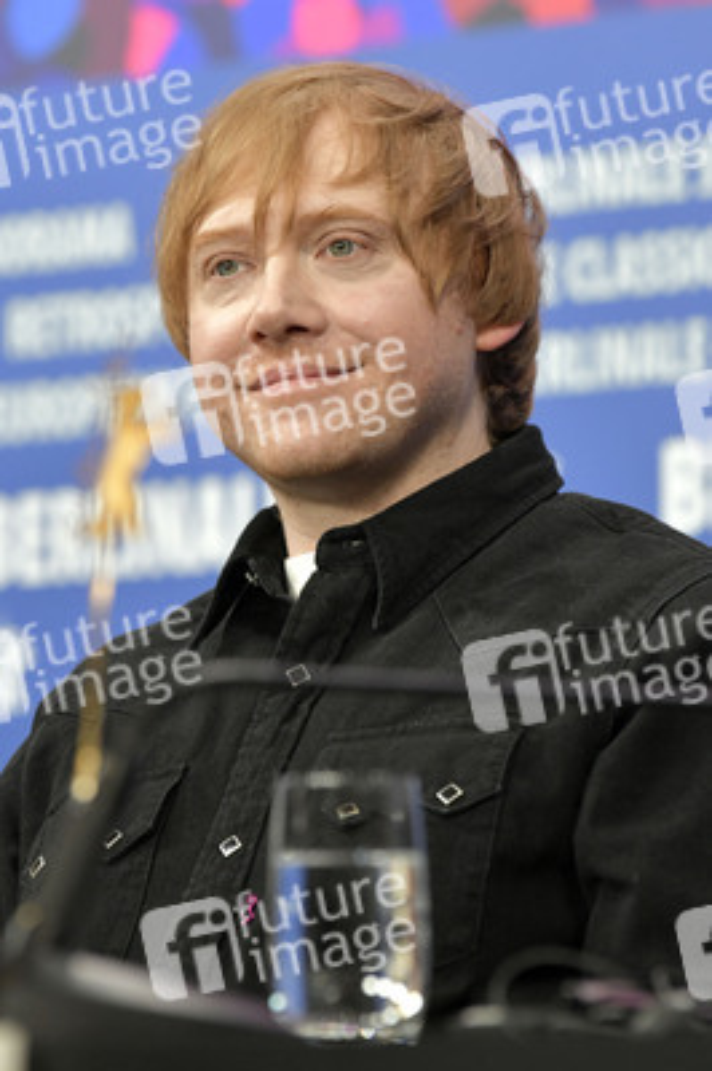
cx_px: 356
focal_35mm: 200
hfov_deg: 6.9
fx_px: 5943
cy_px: 536
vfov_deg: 10.3
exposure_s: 1/200
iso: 2500
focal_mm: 200
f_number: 5.6
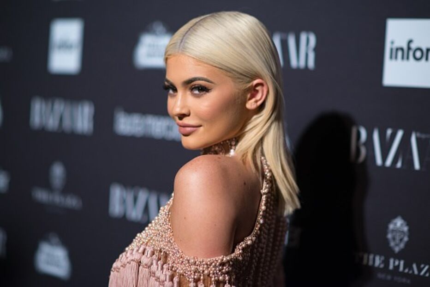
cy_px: 144
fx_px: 1015
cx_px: 215
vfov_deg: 16.1
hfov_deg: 23.9
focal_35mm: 85
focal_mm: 85
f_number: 1.8
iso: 500
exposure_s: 1/320
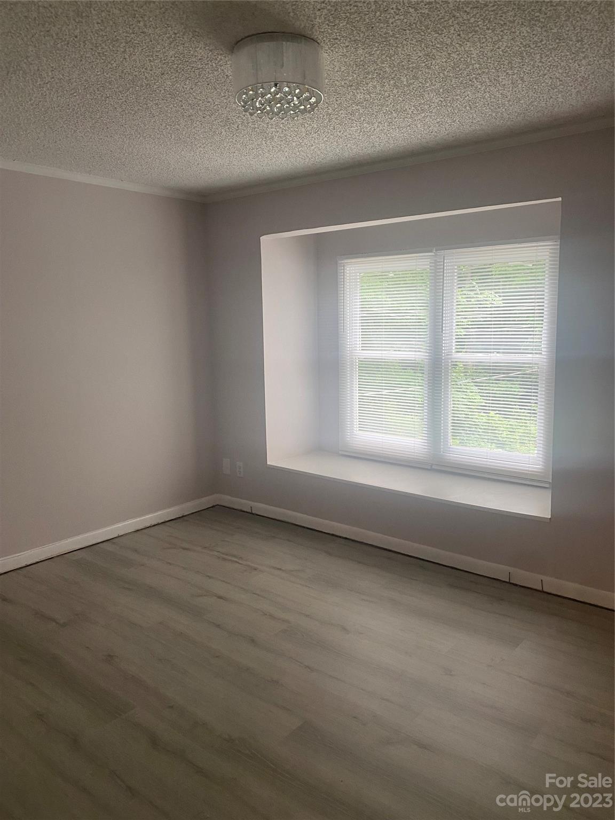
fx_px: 616
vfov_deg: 67.3
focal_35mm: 26
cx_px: 308
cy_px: 410
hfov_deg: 53.1
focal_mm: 4.25
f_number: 1.8
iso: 80
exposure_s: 1/60
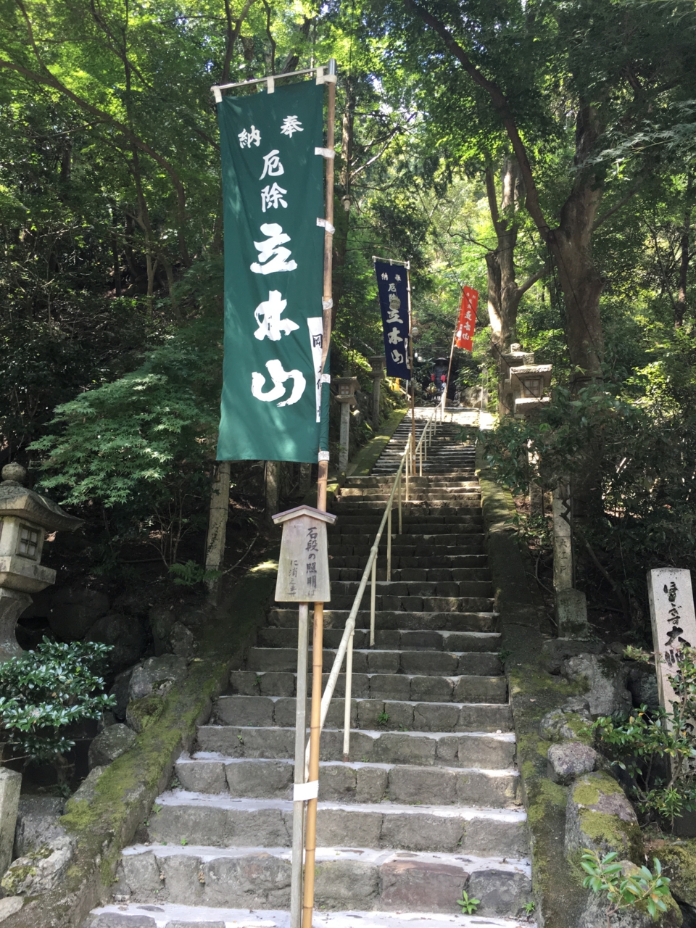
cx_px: 348
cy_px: 464
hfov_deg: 48.2
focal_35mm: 29
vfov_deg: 61.7
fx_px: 777
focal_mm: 4.15
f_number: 2.2
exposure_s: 1/120
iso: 40
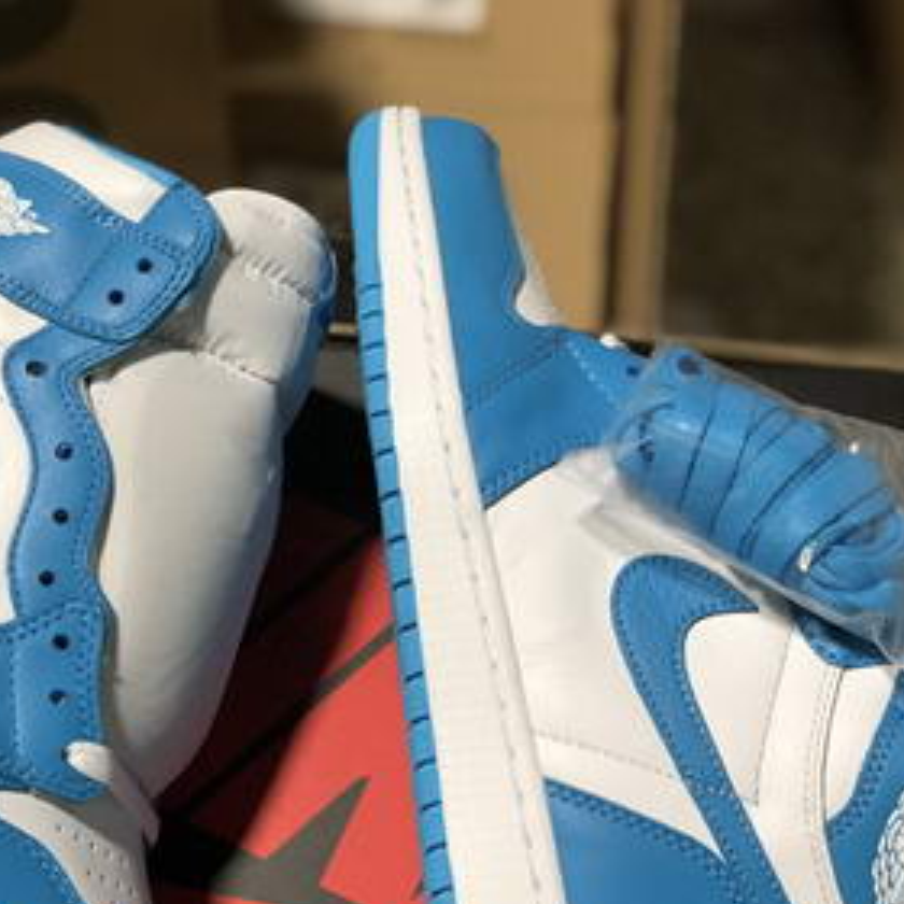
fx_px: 2423
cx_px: 326
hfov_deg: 21.1
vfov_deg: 21.1
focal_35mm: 82
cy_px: 576
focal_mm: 6
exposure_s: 1/33
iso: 100
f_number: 2.4
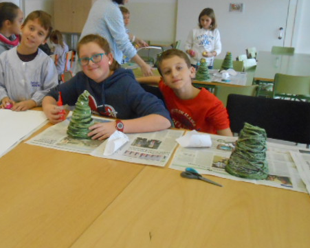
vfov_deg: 40.8
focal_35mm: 36
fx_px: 330
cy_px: 89
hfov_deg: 49.5
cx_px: 105
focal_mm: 4.6
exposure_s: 1/125
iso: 800
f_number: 3.5
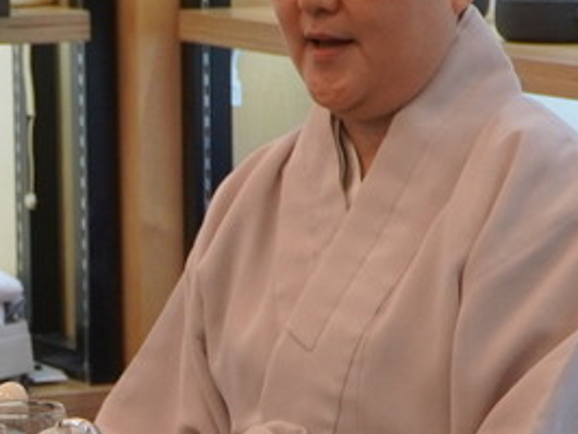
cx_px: -26
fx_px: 3710
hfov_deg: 8.8
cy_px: 496
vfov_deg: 6.7
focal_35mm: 222
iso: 640
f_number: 4
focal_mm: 32
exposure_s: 1/160
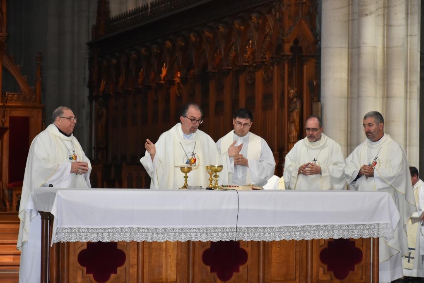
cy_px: 142
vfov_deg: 11.4
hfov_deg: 17.1
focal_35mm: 120
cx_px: 212
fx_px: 1413
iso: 1600
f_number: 5.6
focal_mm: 80
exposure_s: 1/160
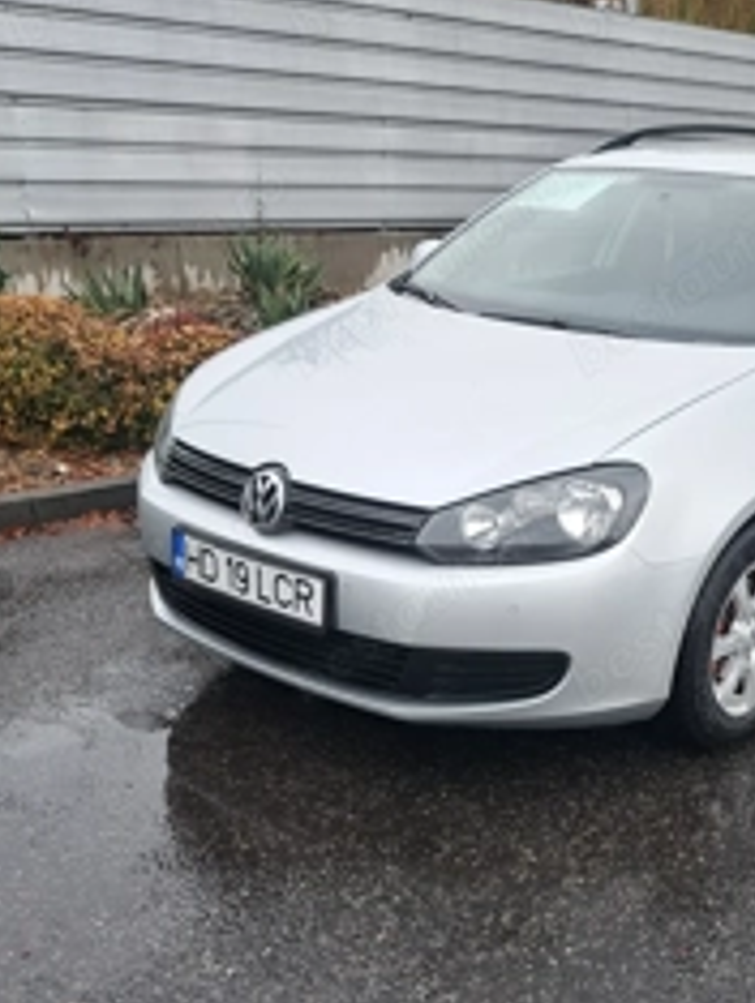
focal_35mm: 41
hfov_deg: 34.2
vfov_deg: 45.0
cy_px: 673
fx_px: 1190
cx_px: 596
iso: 50
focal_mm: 5.23
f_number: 1.8
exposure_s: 1/100
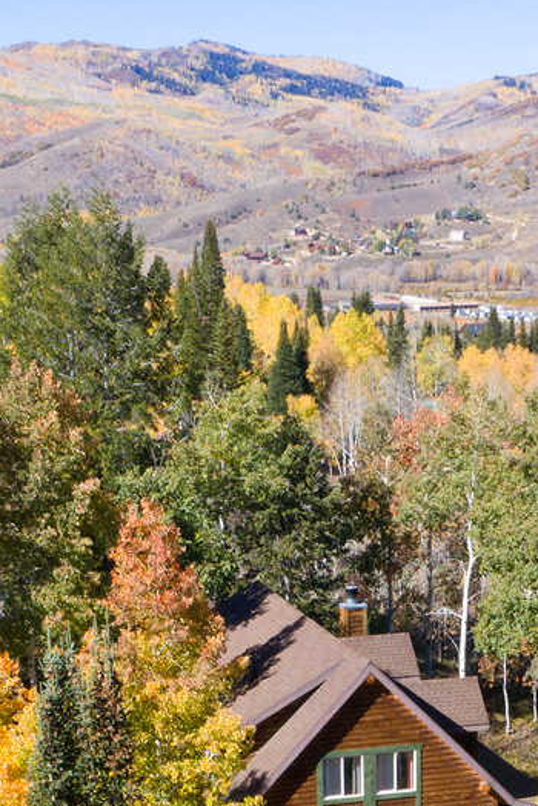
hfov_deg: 16.6
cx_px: 417
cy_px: 977
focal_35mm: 82
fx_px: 1836
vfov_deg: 22.7
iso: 250
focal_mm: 14.45
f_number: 11
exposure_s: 1/100
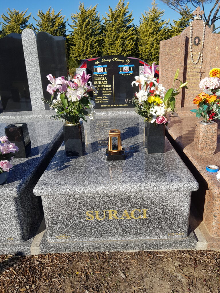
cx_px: 110
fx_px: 220
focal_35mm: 26
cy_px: 146
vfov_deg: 67.3
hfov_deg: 53.1
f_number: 1.7
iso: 40
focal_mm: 4.2
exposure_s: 1/1832
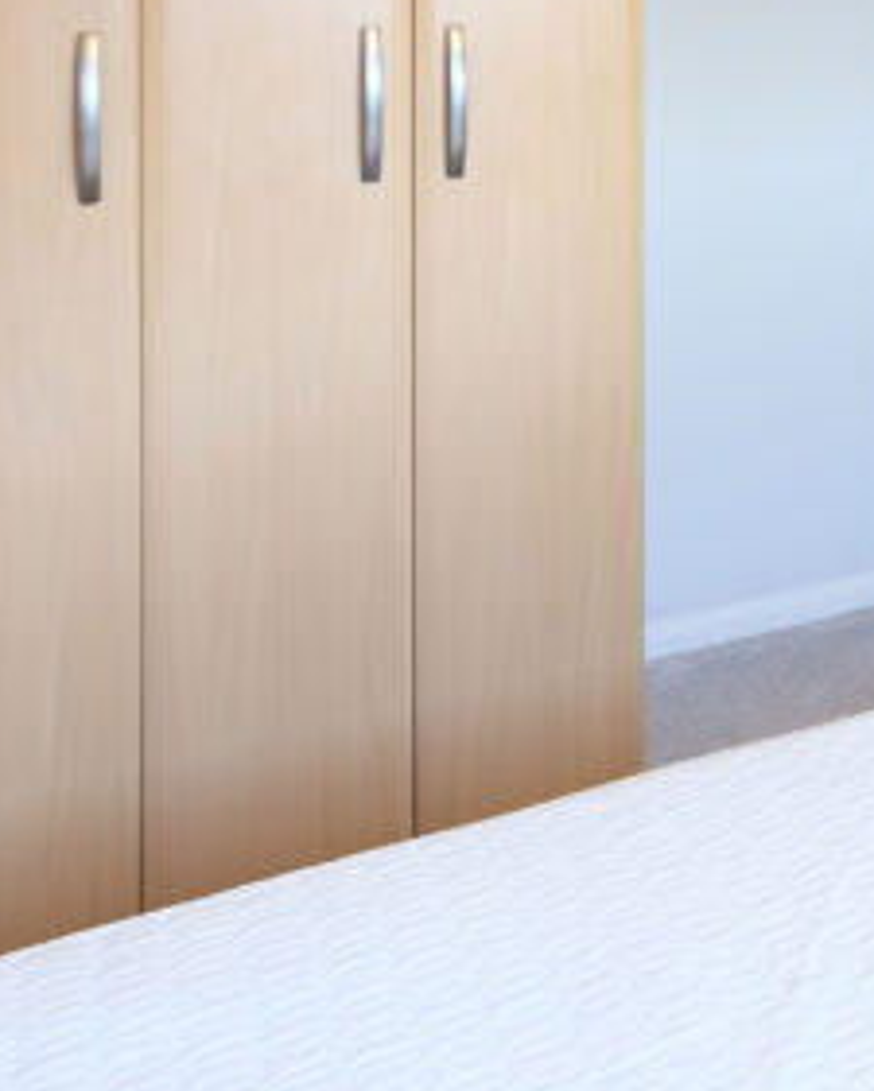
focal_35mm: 41
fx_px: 1325
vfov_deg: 40.6
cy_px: 64
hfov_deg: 30.0
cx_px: 1103
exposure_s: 1/4
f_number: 5.6
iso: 200
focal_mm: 8
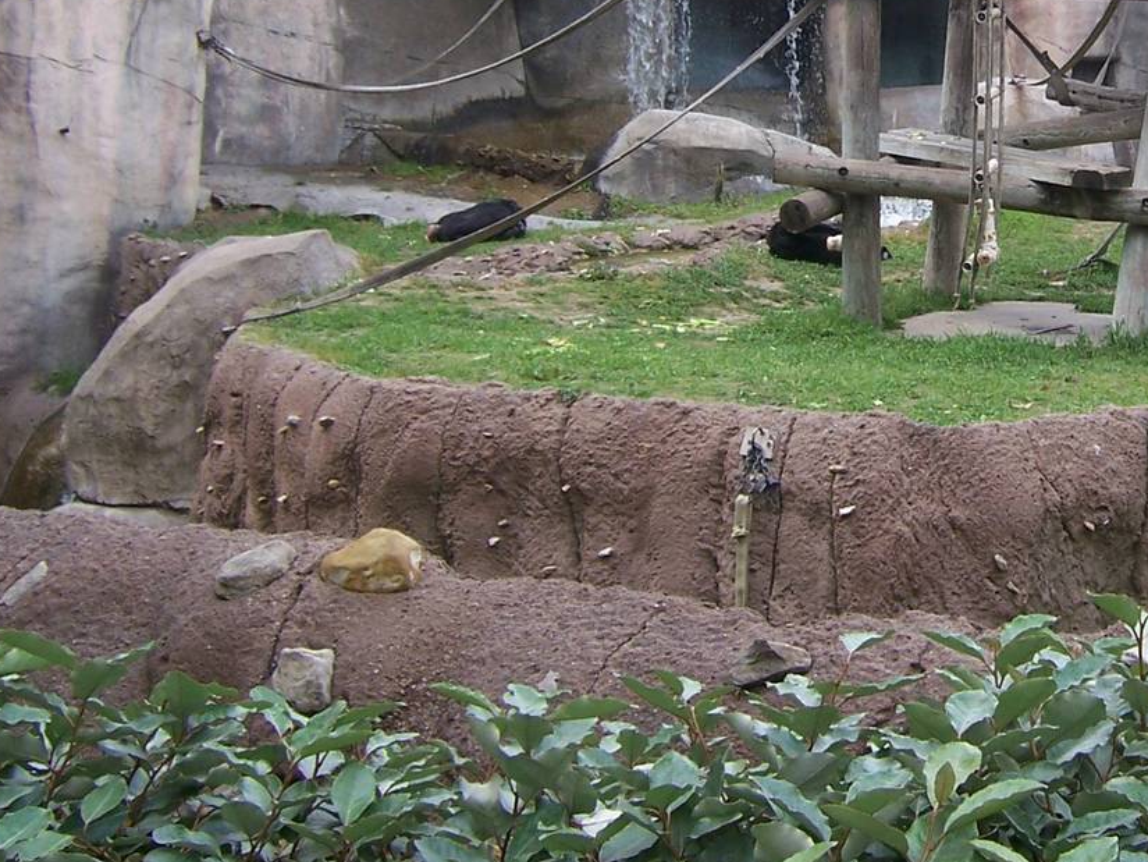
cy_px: 81
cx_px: 939
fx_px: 2123
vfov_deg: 22.4
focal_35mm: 64
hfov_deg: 29.5
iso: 80
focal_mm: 5.5
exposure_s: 1/250
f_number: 3.4
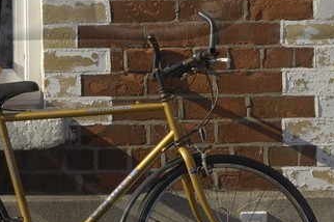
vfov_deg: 4.8
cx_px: 297
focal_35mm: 283
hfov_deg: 7.3
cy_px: -129
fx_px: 2623
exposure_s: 1/160
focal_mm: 38
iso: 100
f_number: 13
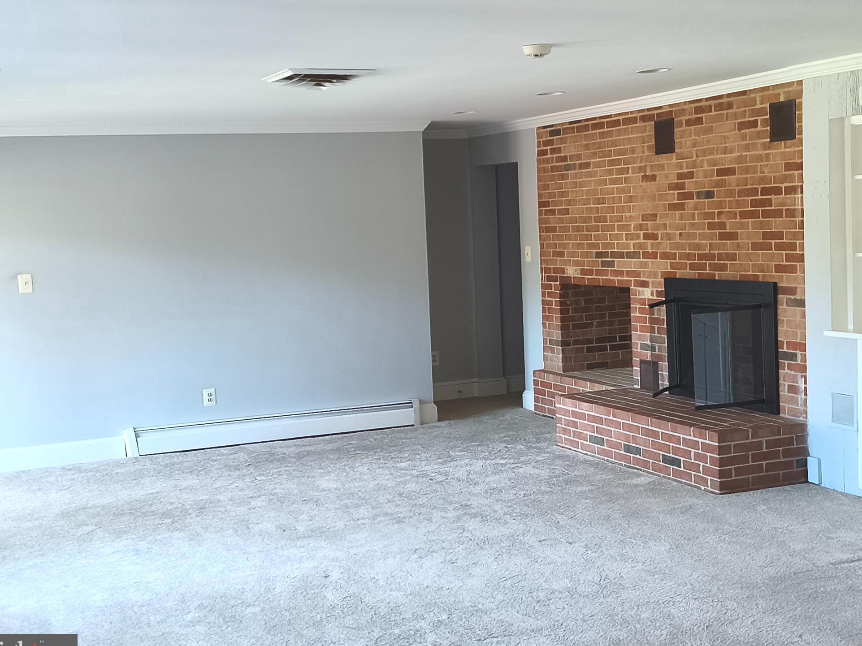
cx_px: 425
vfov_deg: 29.7
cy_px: 327
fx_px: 1220
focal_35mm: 49
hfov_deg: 38.9
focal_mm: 6.18
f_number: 1.65
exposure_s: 1/60
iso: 800
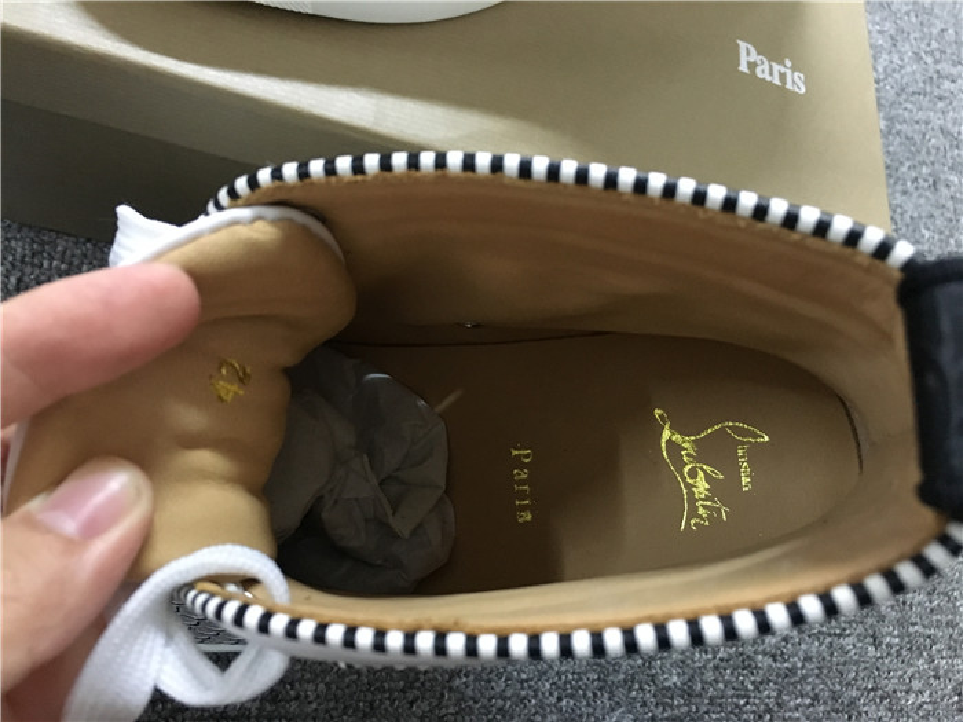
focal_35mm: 29
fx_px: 807
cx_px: 482
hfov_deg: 61.7
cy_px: 361
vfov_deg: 48.2
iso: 320
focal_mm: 4.15
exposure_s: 1/17
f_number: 2.2
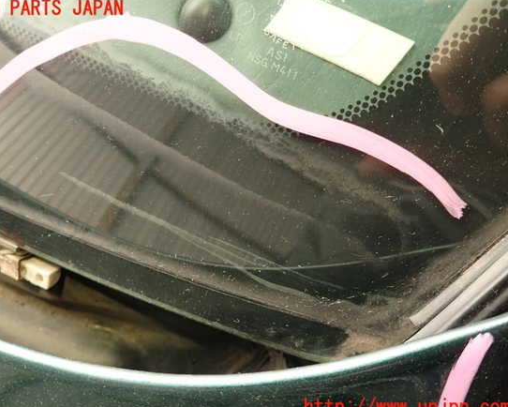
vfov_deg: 53.2
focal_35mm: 27
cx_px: 234
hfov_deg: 64.0
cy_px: 208
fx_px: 406
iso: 200
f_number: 2
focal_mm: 4.5
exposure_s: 1/50
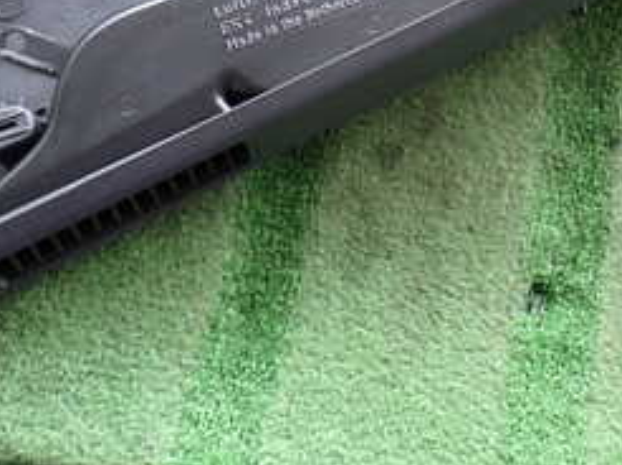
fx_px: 1095
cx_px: 496
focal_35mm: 61
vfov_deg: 22.2
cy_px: -91
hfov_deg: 30.9
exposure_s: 1/60
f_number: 2
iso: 100
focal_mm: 4.5
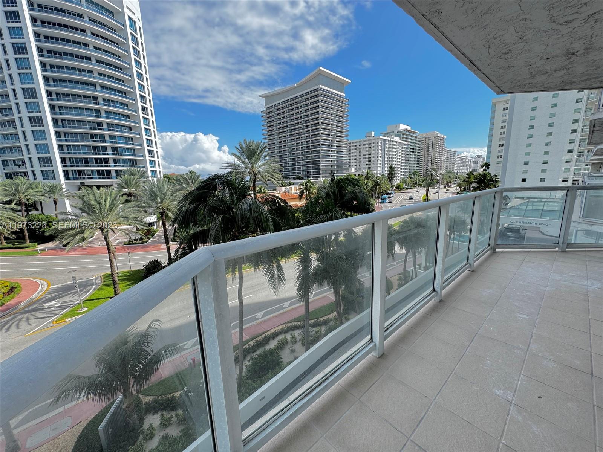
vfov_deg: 85.7
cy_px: 226
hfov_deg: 102.1
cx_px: 302
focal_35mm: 14
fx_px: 244
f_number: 2.2
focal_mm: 2.22
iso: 40
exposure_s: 1/373
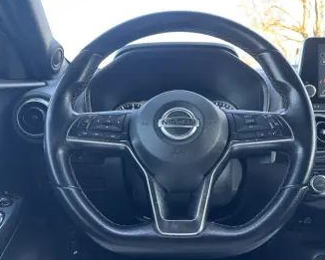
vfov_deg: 51.5
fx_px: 269
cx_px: 175
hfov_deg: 62.1
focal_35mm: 28
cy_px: 127
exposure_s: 1/86
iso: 125
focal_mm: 5.96
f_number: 1.6
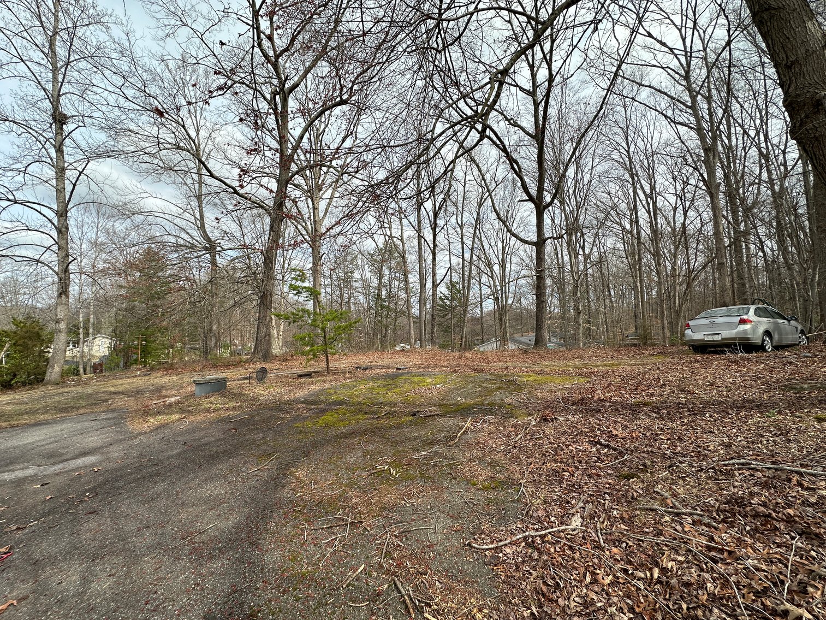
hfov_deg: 102.1
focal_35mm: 14
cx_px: 413
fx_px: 334
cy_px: 310
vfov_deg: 85.7
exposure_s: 1/1366
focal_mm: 2.22
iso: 40
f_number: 2.2
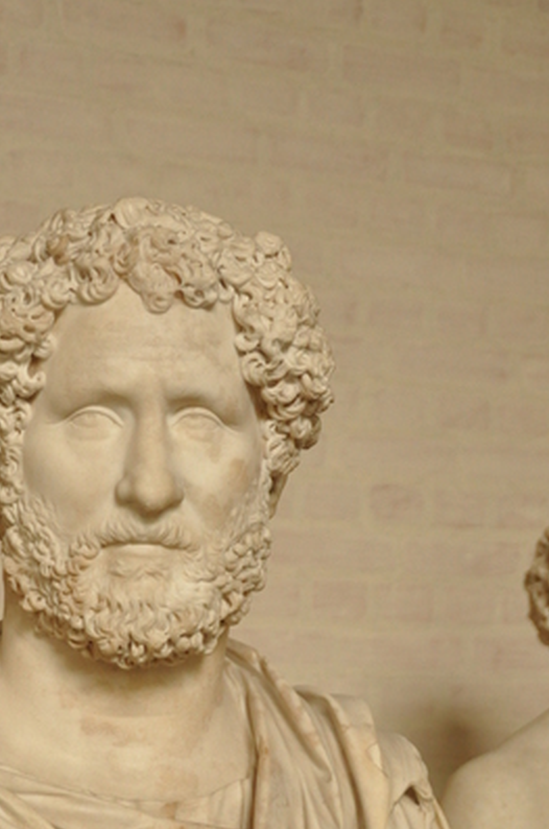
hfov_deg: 19.2
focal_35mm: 70
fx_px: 1608
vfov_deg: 28.2
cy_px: 685
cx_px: 110
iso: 1000
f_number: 5
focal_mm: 28
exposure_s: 1/100
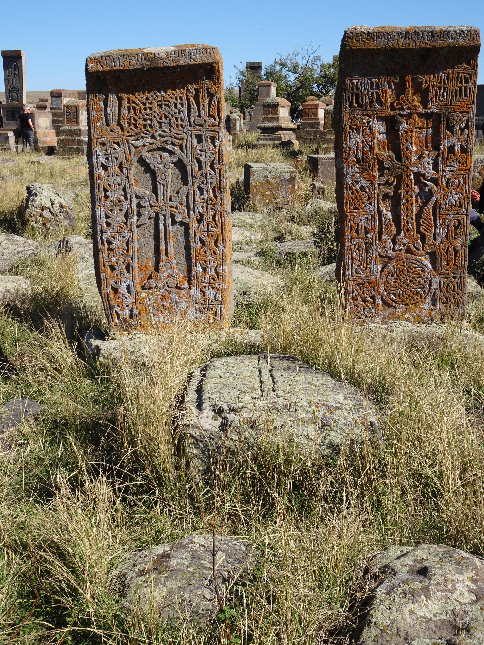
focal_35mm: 50
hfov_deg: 29.1
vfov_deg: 38.2
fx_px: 932
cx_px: 242
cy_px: 322
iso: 80
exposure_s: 1/500
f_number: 4.5
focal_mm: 8.51
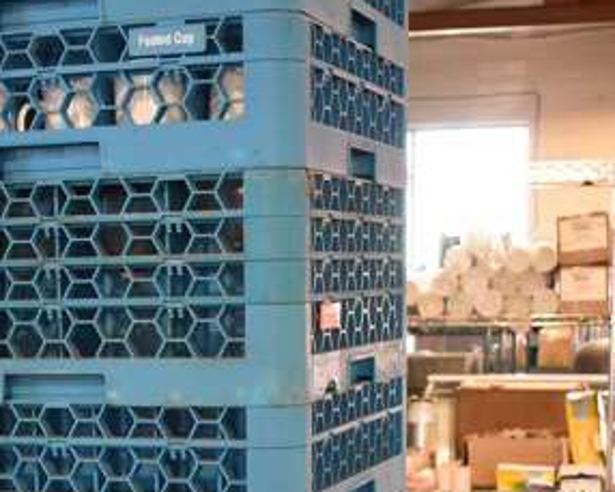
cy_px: 680
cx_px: 135
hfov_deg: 21.0
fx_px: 1639
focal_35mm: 90
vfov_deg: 16.0
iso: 2000
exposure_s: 1/125
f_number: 3.5
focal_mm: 20
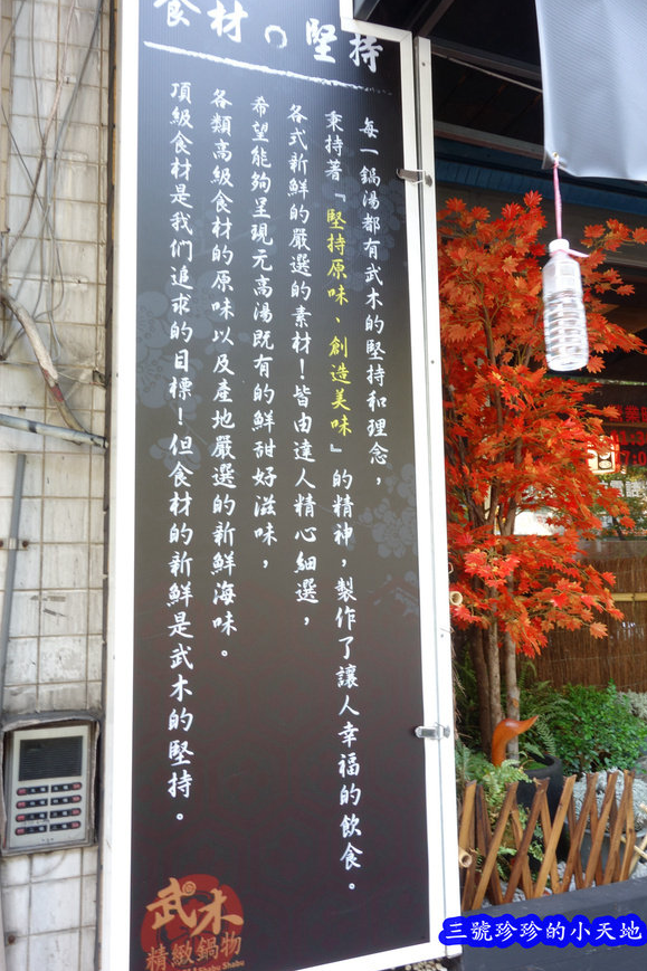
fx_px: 782
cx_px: 326
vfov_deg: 63.7
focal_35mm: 29
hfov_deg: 44.9
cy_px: 474
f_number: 8
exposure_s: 1/4
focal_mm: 10.4
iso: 200
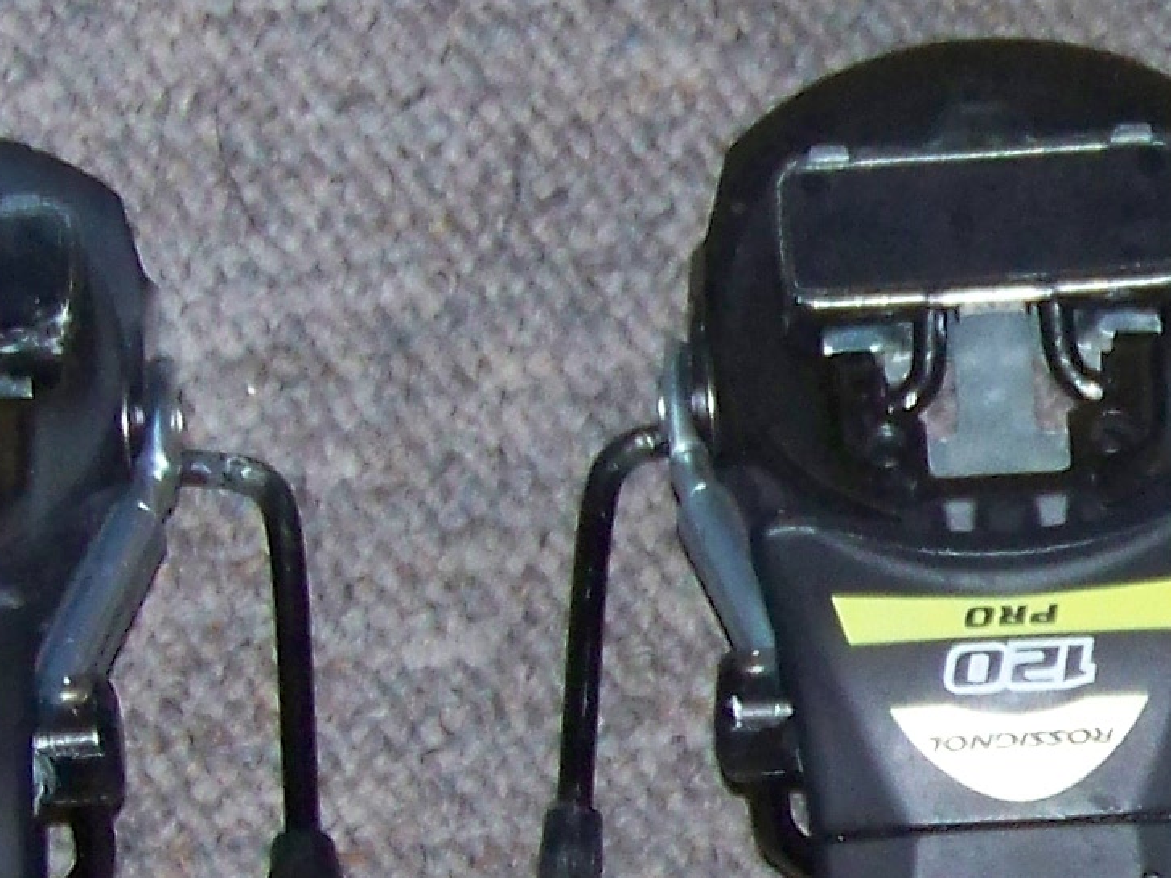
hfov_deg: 6.0
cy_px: 769
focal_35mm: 329
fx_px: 11130
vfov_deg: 4.5
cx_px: 1752
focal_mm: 13.2
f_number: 3.2
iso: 200
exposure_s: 1/30
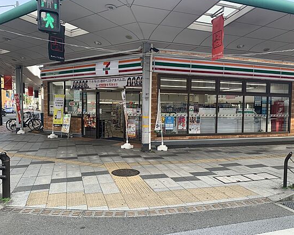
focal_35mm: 28
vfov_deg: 51.5
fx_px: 244
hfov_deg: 62.2
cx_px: 151
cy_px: 118
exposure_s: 1/145
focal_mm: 4.25
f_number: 1.8
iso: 25
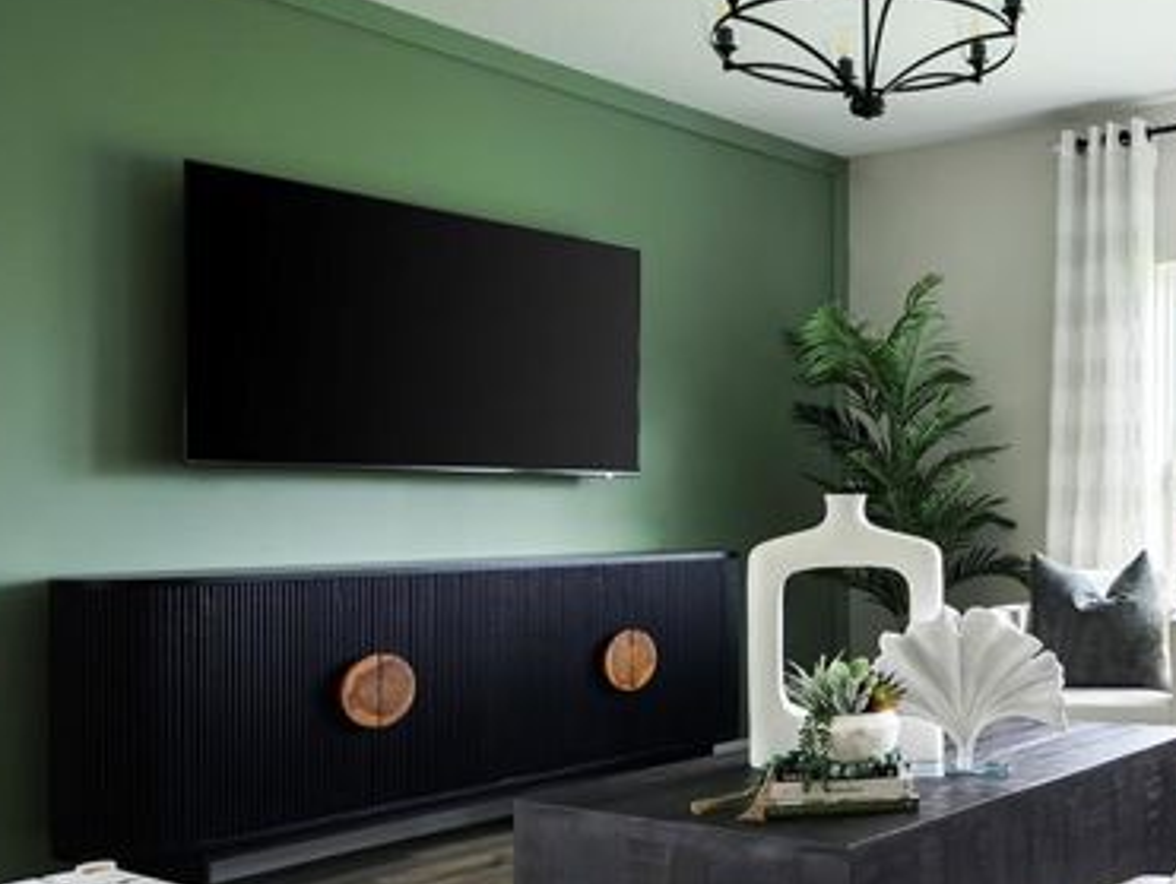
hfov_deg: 54.5
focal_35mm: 32
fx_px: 1085
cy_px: 594
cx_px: 870
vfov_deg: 43.7
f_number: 8
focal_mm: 17.5
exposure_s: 1/6
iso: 125
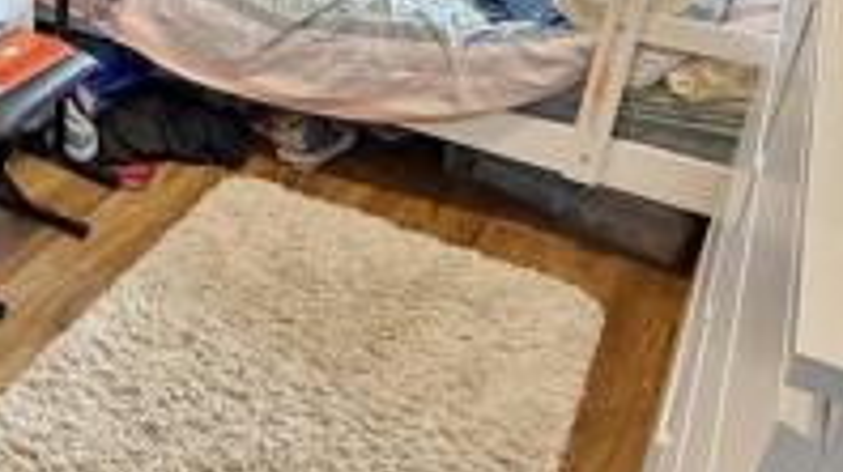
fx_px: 1005
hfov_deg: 39.4
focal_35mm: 45
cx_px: -23
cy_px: 23
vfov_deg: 25.4
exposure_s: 1/60
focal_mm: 2.22
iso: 500
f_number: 2.2
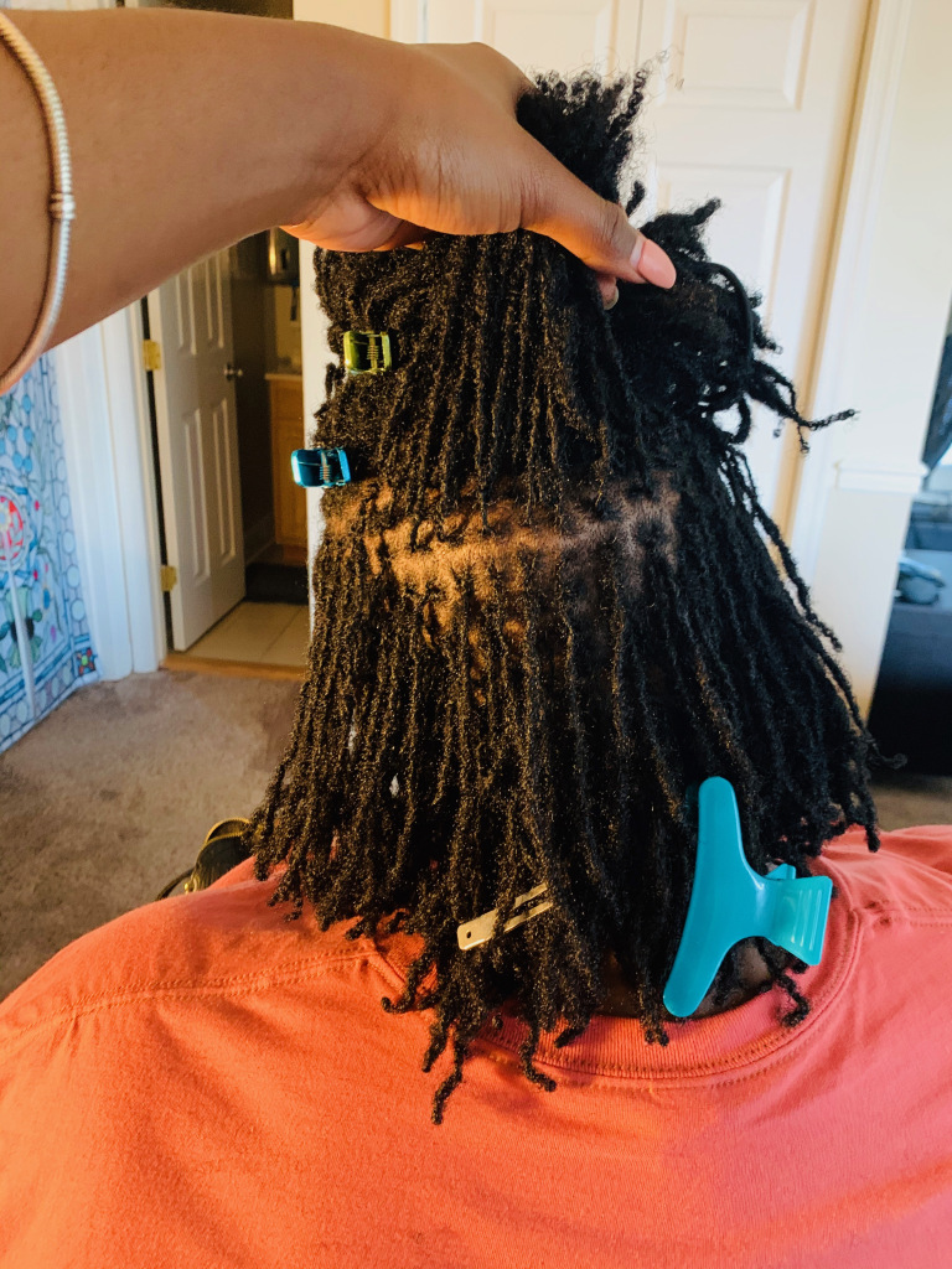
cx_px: 476
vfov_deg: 67.3
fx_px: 953
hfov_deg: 53.1
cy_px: 634
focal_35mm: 26
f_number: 1.8
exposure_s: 1/30
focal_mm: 4.25
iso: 400
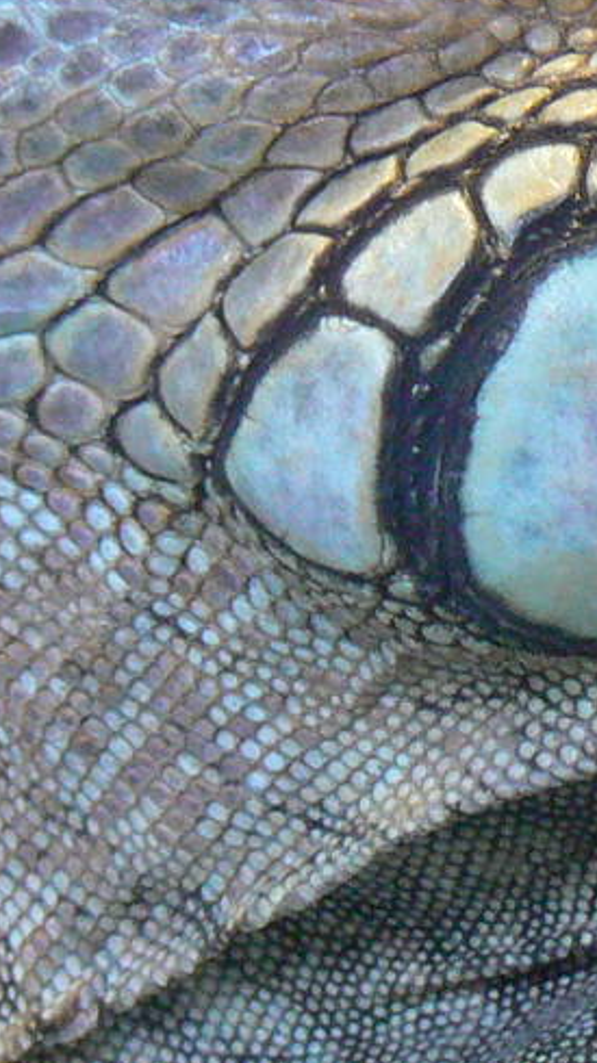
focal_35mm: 388
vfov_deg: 5.6
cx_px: 167
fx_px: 10938
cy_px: 245
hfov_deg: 3.1
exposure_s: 1/20
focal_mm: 18.2
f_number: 3.2
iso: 200
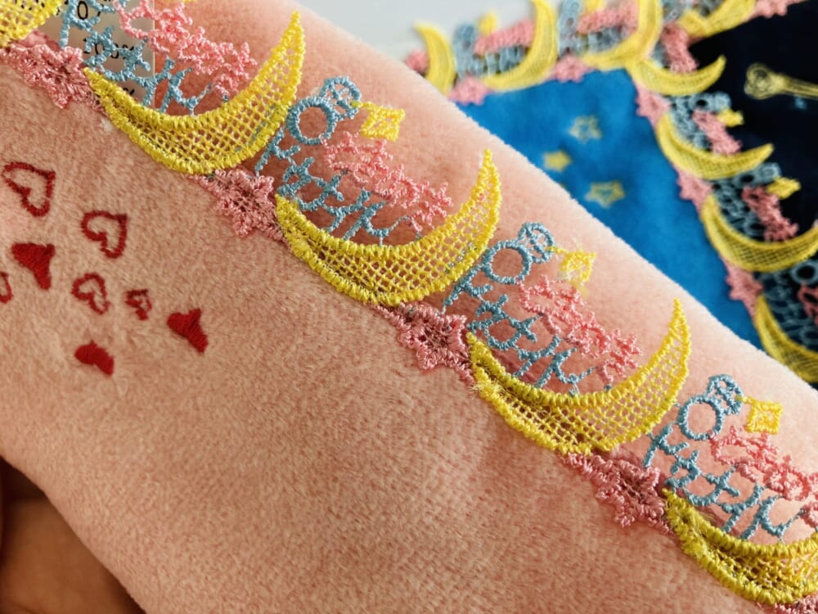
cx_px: 409
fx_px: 662
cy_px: 307
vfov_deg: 49.7
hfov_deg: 63.4
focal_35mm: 28
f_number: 1.8
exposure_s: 1/121
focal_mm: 3.99
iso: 32
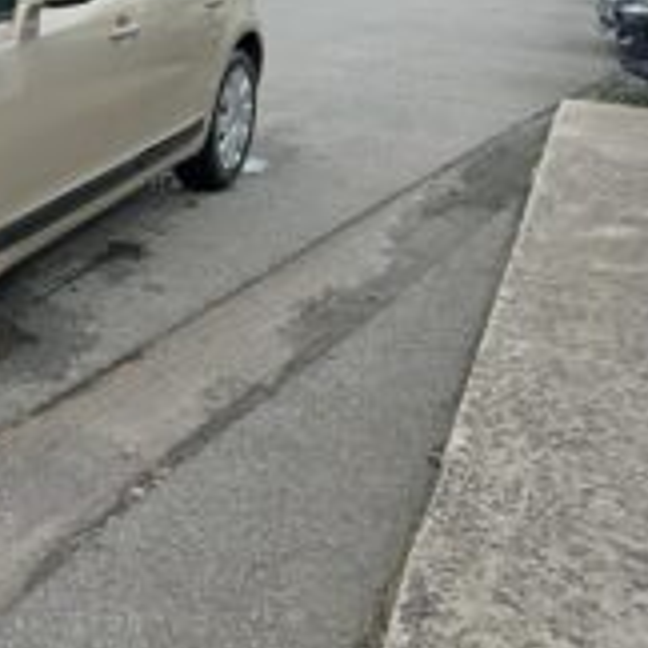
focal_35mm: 51
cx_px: -70
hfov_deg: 29.9
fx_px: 1080
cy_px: 154
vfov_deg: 32.7
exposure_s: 1/190
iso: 105
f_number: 1.8
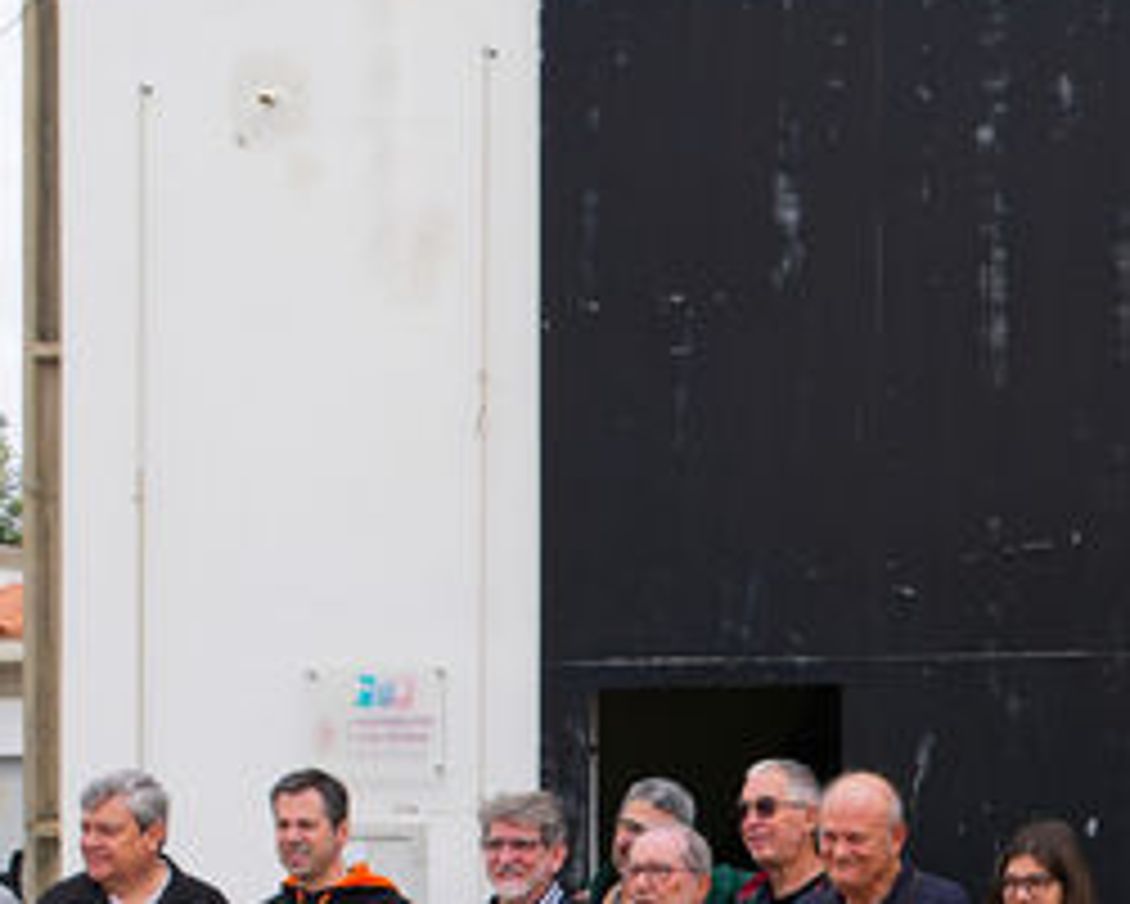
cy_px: 1140
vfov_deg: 14.5
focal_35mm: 102
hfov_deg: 18.4
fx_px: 3413
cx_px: 1092
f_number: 8
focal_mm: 35
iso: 125
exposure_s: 1/250
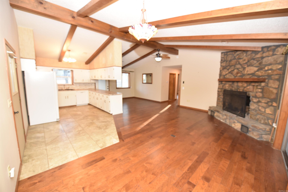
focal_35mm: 14
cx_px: 144
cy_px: 96
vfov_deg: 81.2
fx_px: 112
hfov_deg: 104.2
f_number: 2.8
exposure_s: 1/60
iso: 800
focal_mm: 14
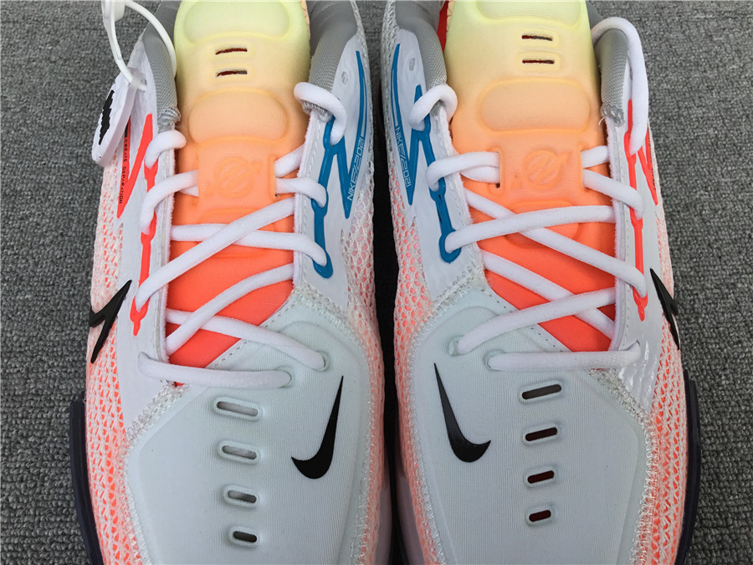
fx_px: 674
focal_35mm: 31
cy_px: 282
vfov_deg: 45.4
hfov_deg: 58.4
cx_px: 376
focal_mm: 3.3
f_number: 2.4
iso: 25
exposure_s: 1/905
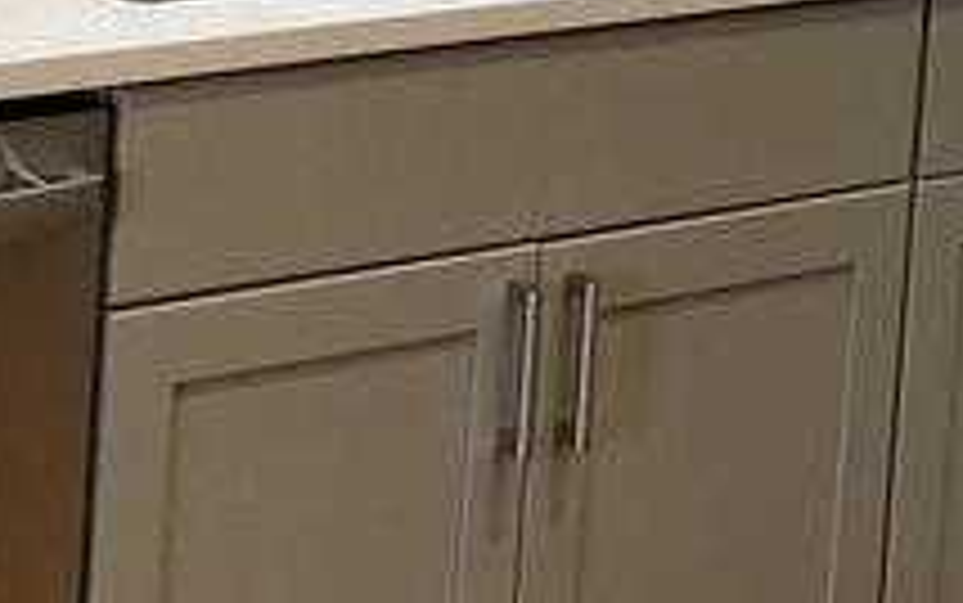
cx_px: -76
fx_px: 3939
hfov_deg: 13.7
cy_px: -598
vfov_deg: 8.3
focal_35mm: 150
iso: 100
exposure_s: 1/60
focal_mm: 3.99
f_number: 1.8
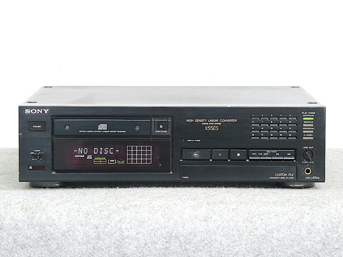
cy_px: 128
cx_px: 172
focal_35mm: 135
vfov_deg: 11.0
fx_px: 1338
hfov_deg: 14.6
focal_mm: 24.2
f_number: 5.3
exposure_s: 1/4
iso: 200
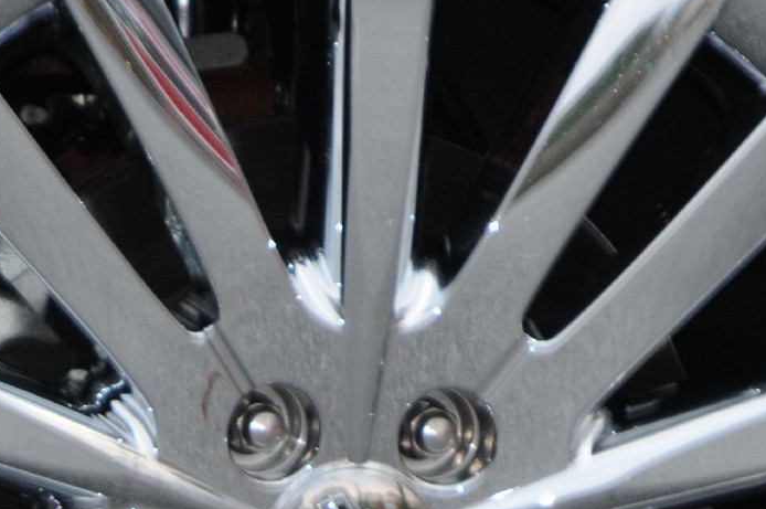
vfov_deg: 1.3
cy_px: 696
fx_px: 22974
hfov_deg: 1.9
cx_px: 304
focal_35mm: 1081
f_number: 8
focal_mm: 200
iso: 500
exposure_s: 1/60
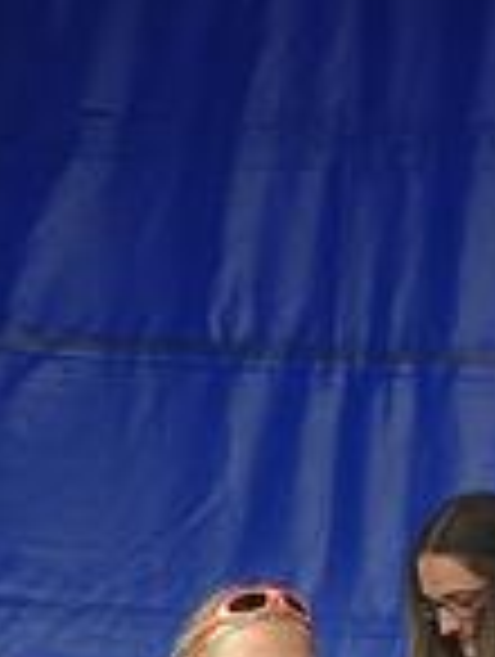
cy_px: 902
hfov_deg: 4.3
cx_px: 1400
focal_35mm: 335
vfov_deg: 5.9
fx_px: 6369
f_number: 6.3
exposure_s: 1/250
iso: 400
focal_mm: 40
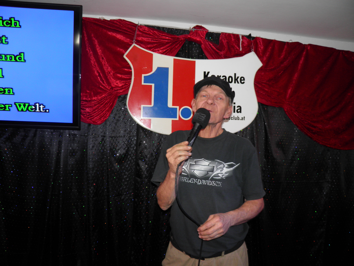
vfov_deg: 49.7
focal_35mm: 28
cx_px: 177
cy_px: 133
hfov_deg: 63.4
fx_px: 286
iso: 100
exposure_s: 1/30
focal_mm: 4.9
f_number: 2.8
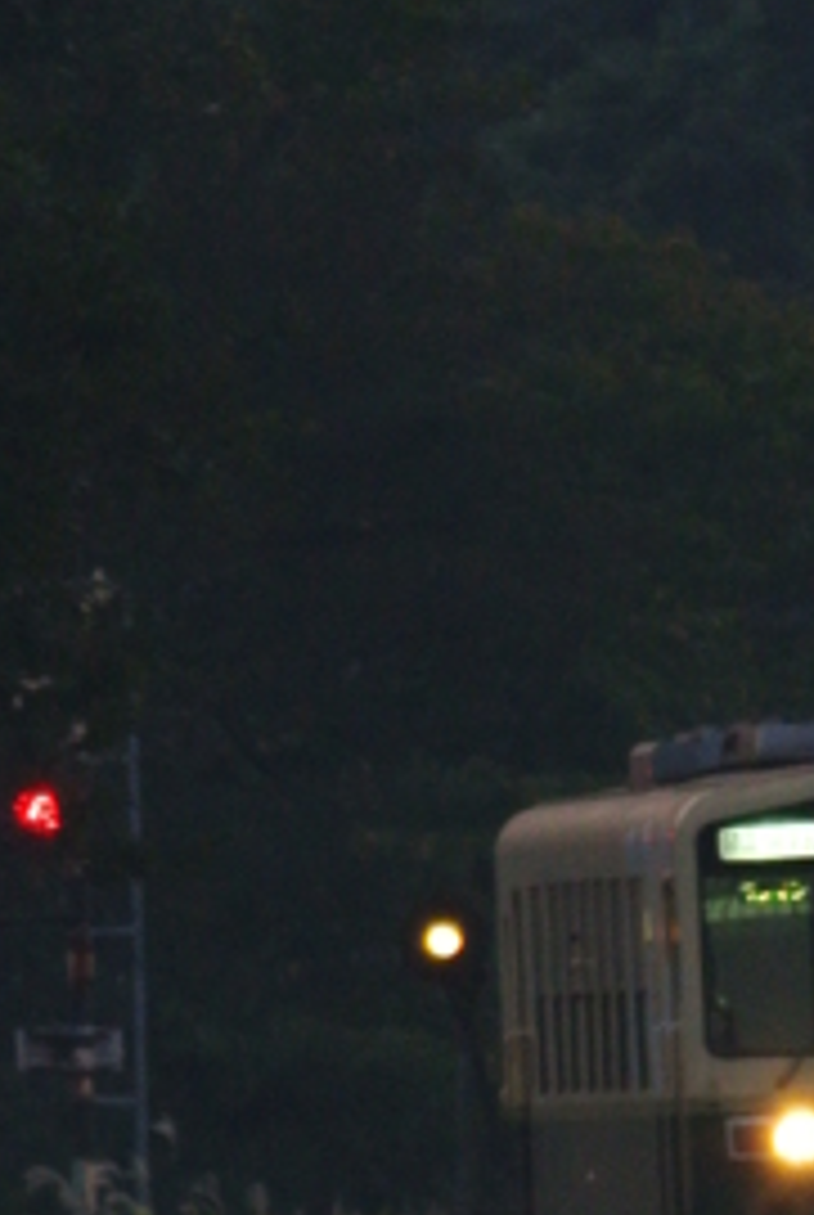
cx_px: 753
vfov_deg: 0.7
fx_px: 103718
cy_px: 1530
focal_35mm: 3070
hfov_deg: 0.4
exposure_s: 1/50
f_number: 4
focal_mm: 300
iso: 400
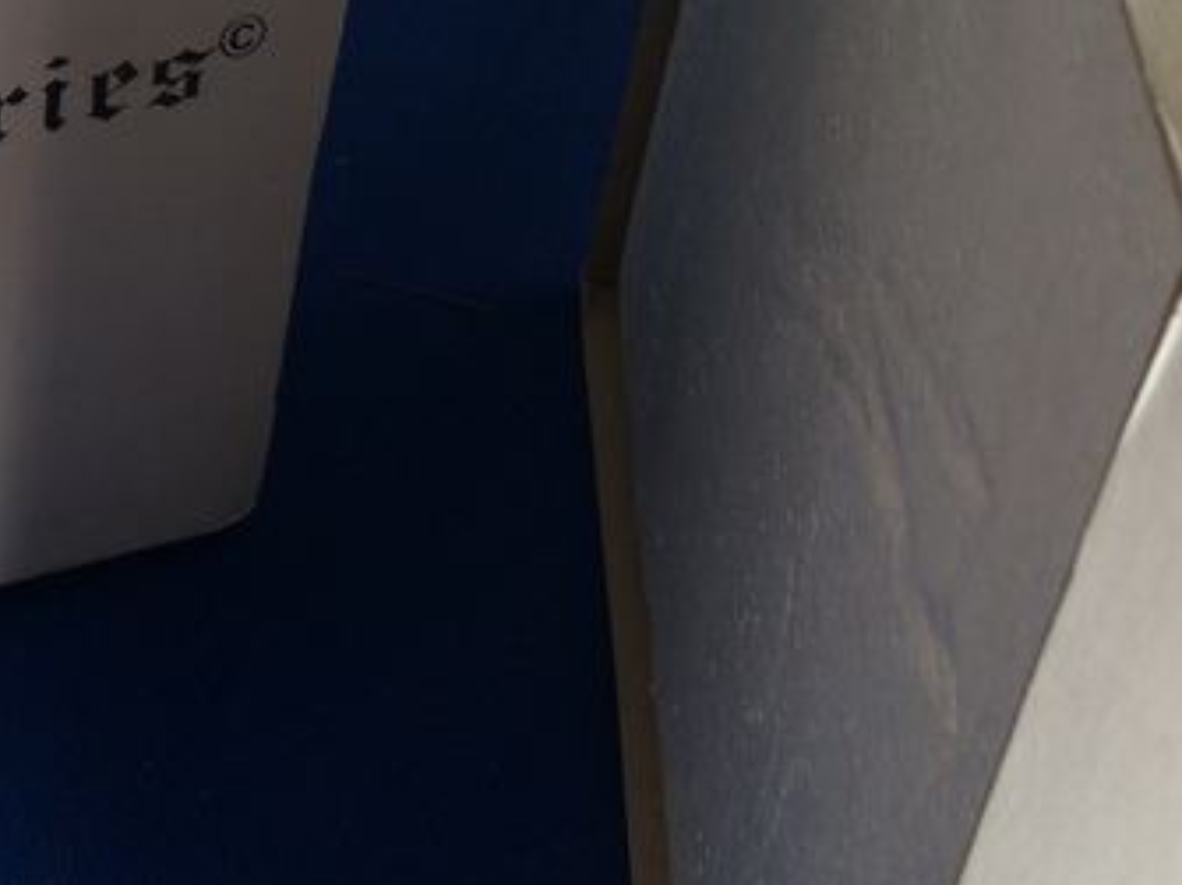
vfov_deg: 18.4
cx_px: -392
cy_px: 5
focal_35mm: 78
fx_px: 2662
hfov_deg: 22.2
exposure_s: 1/60
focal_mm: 4.15
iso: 32
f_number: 2.2
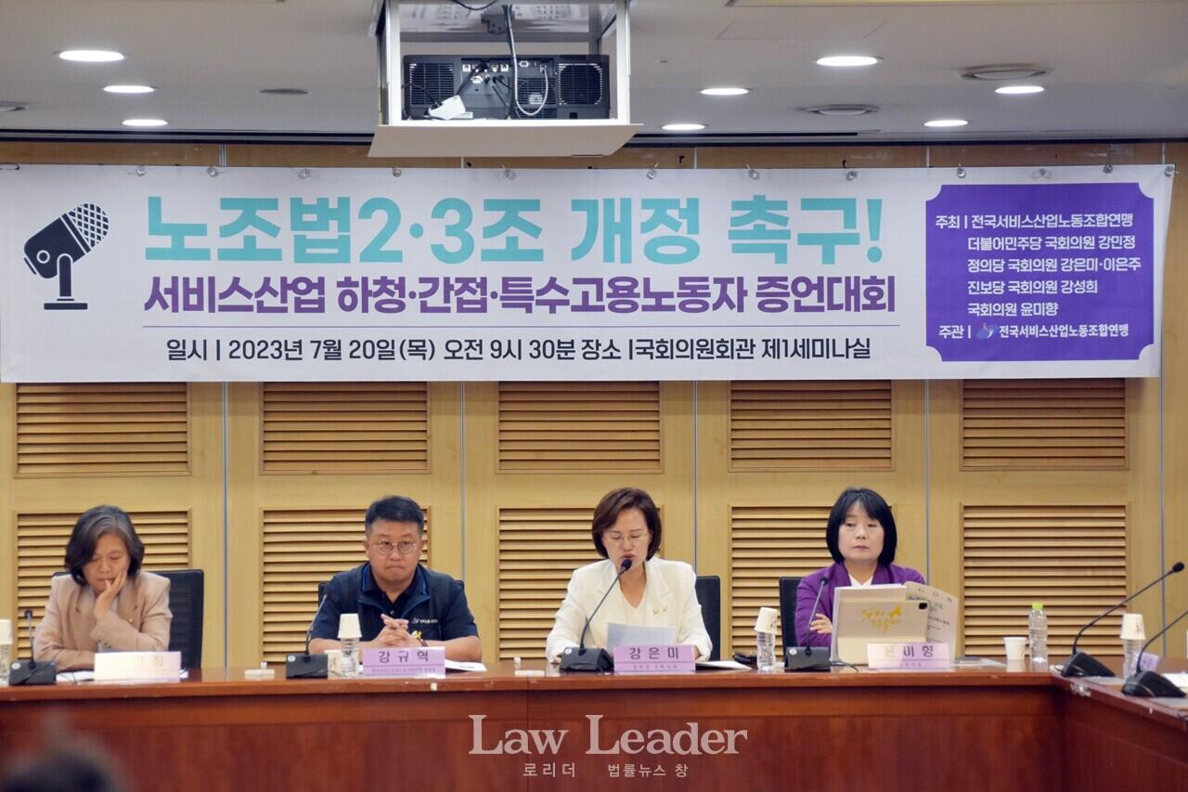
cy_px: 396
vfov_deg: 14.0
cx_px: 594
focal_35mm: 98
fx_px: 3217
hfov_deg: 20.9
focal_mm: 65
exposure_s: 1/400
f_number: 5
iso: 2000
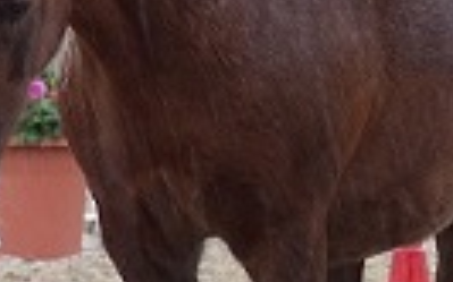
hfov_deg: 2.0
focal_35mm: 1056
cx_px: 157
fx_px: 13032
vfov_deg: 1.2
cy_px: 66
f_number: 3.5
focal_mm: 40.4
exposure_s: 1/100
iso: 100
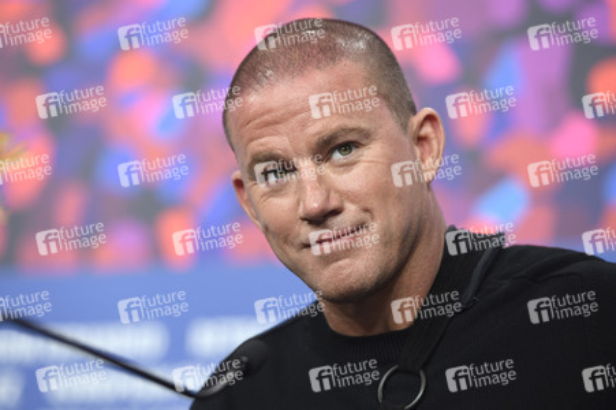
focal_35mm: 175
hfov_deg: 11.8
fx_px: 2992
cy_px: 205
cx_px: 308
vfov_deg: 7.8
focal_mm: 175
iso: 1000
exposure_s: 1/250
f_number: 4
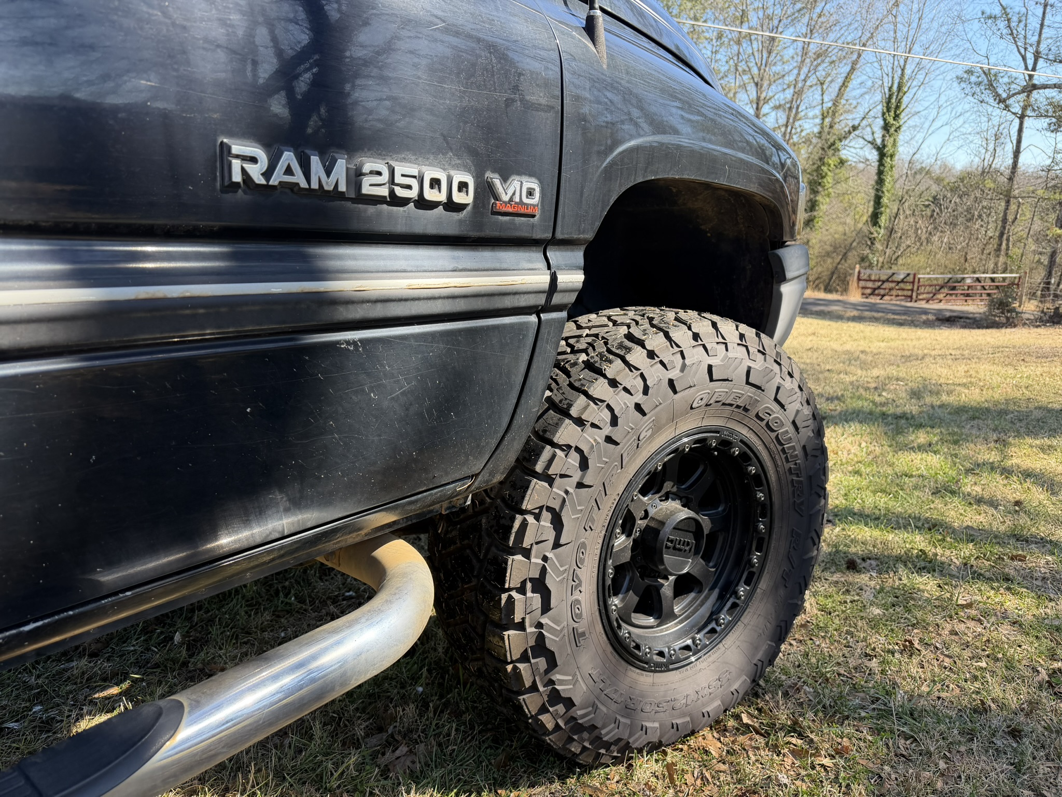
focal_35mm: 24
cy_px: 398
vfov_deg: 56.8
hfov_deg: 71.6
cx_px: 531
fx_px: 736
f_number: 1.78
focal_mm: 6.76
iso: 80
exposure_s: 1/543
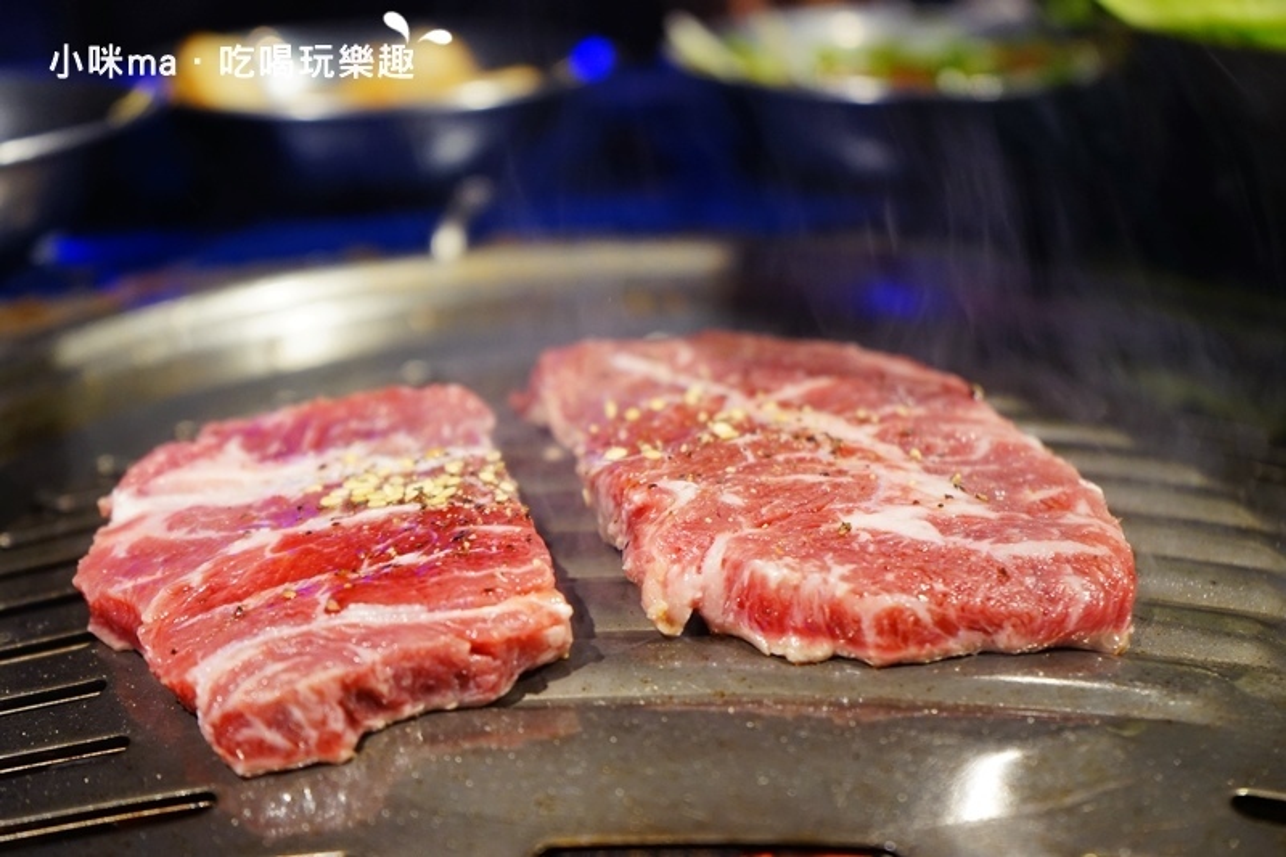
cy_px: 428
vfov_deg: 20.9
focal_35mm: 65
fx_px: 2321
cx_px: 643
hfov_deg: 31.0
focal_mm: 65
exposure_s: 1/80
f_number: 5.6
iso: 1250
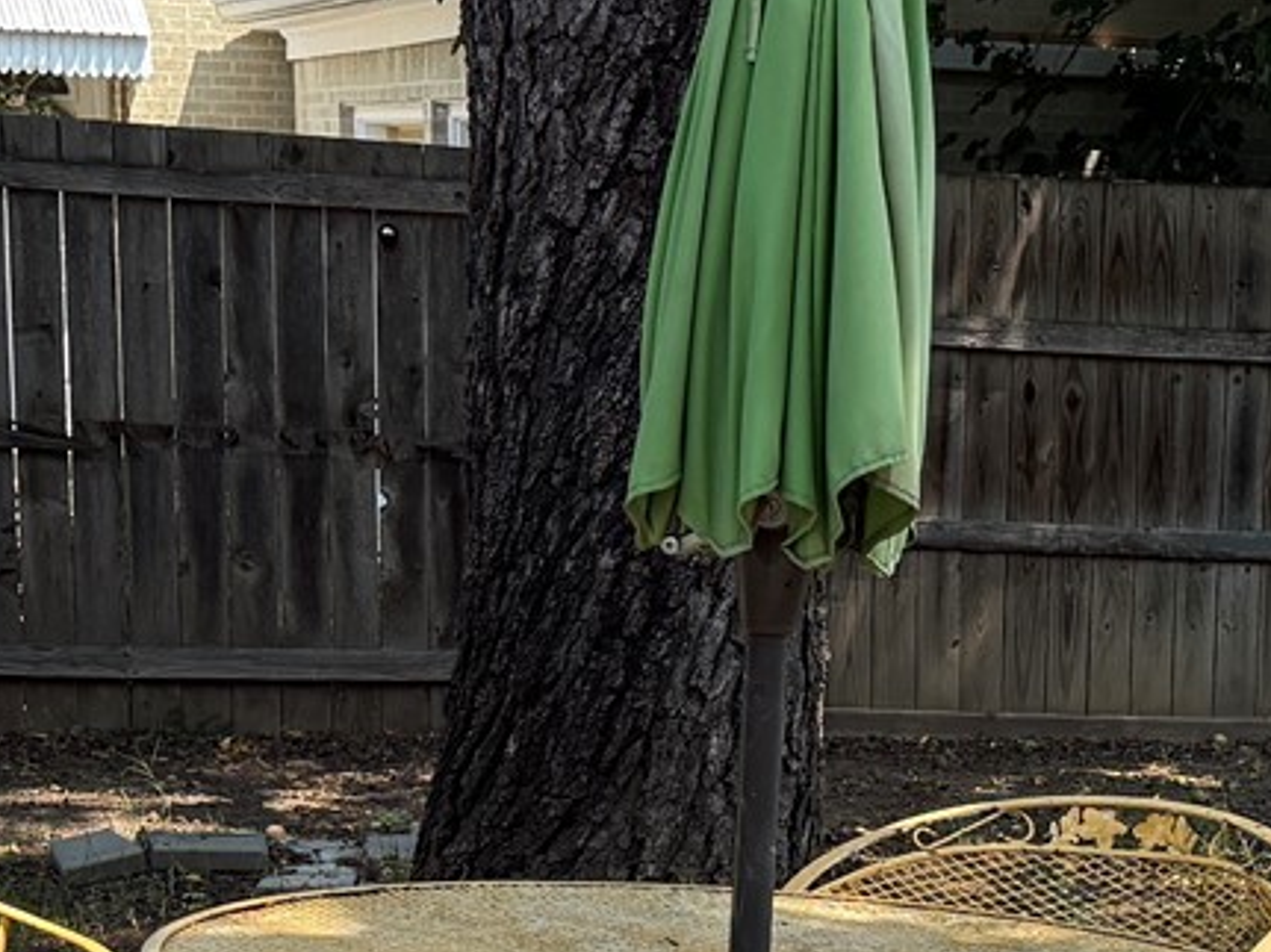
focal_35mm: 107
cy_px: 1105
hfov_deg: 18.1
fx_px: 3928
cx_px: 1159
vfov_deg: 13.5
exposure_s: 1/1522
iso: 100
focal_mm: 6.76
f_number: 1.78
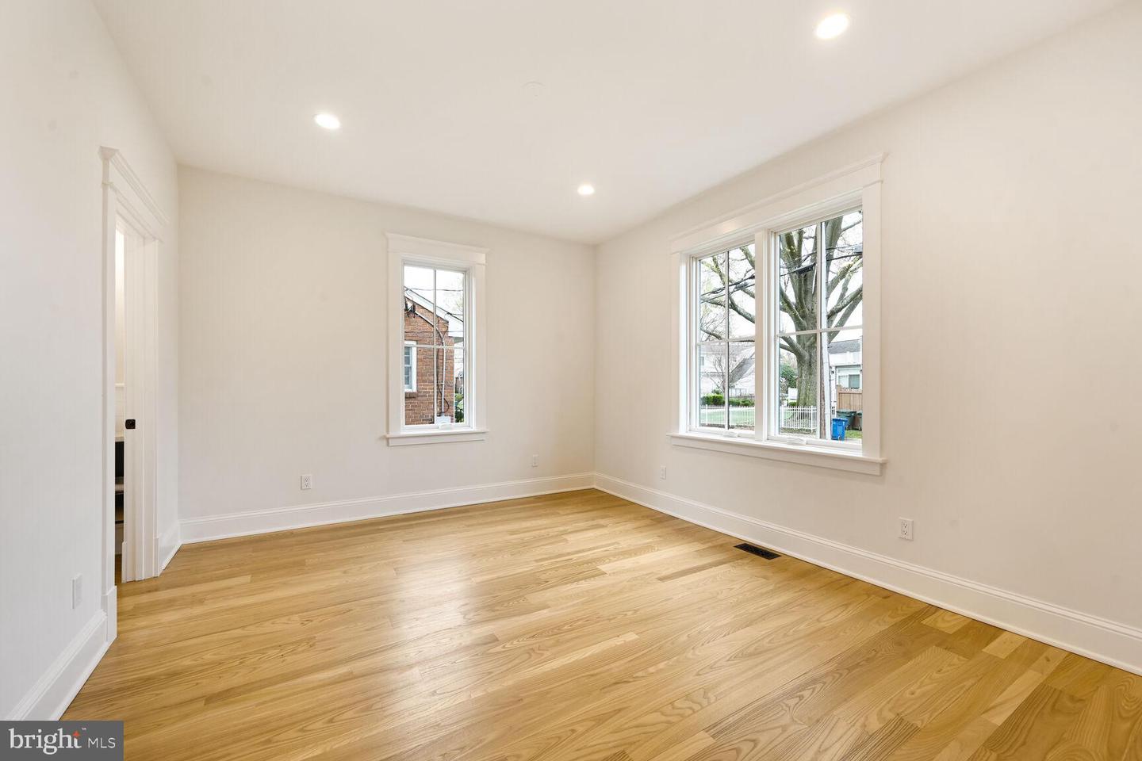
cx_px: 571
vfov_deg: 81.2
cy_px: 380
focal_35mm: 14
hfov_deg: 104.3
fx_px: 444
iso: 200
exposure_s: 1/4
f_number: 9
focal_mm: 14
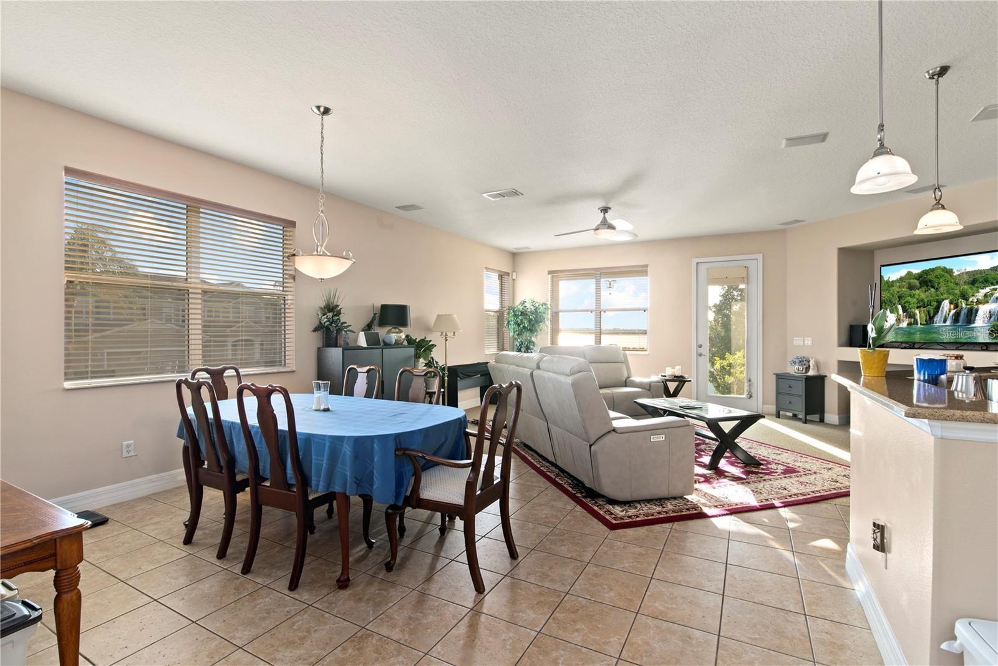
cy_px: 333
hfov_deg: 96.7
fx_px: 444
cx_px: 499
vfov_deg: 73.8
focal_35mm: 16
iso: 100
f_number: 11
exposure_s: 1/3
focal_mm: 16
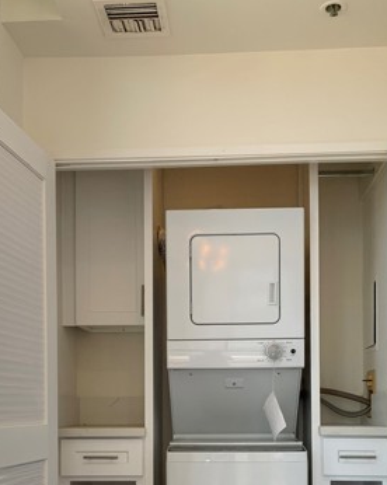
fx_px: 674
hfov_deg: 32.0
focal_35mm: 47
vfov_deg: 38.0
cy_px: 395
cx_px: 194
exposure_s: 1/121
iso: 32
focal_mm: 4.25
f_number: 1.8
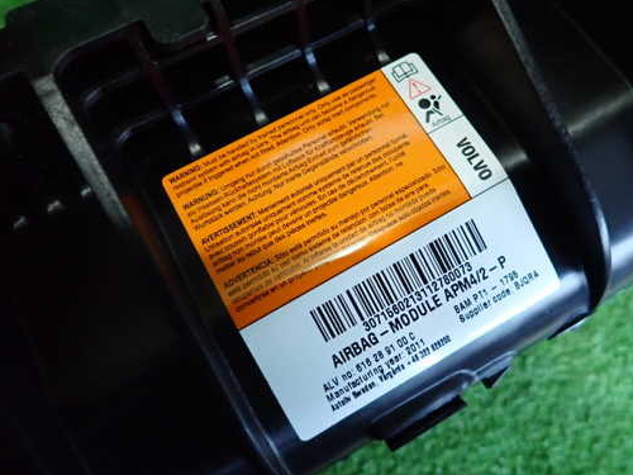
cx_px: 357
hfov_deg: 59.8
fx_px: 549
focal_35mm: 30
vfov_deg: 46.8
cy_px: 225
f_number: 2
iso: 1000
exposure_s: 1/100
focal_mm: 4.5
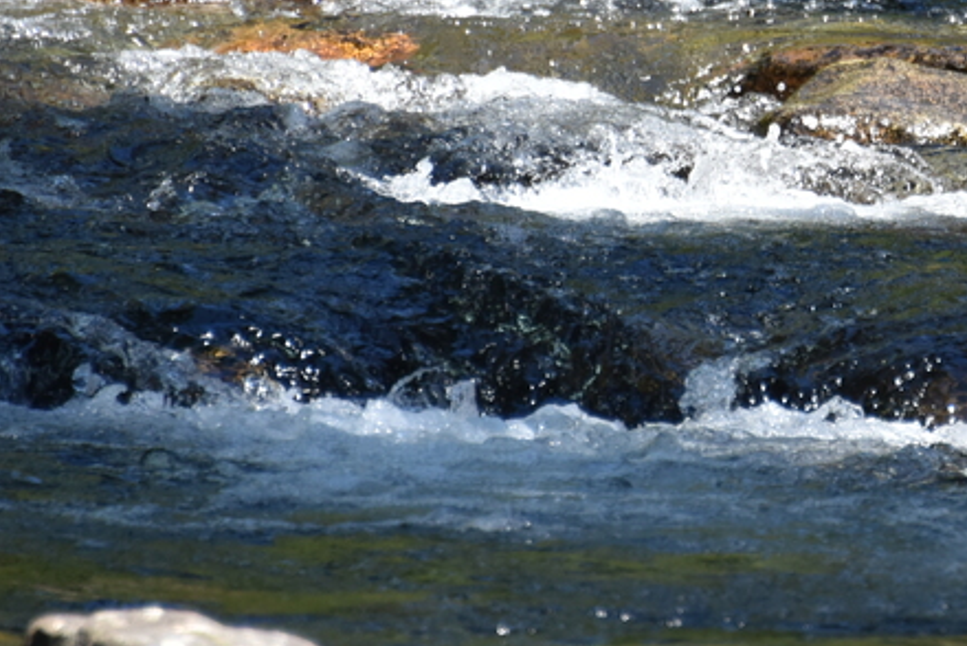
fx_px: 23437
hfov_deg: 2.4
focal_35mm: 872
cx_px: 875
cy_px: 62
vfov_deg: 1.6
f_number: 5.6
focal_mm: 300
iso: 560
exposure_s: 1/640
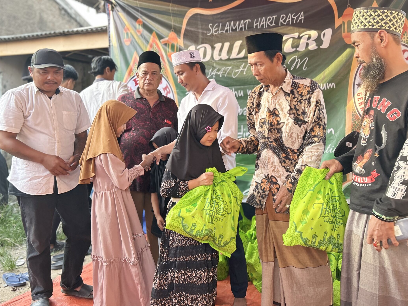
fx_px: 377
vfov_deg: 43.9
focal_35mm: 32
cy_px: 120
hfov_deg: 56.8
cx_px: 214
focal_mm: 5.7
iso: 80
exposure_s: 1/121
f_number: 1.5
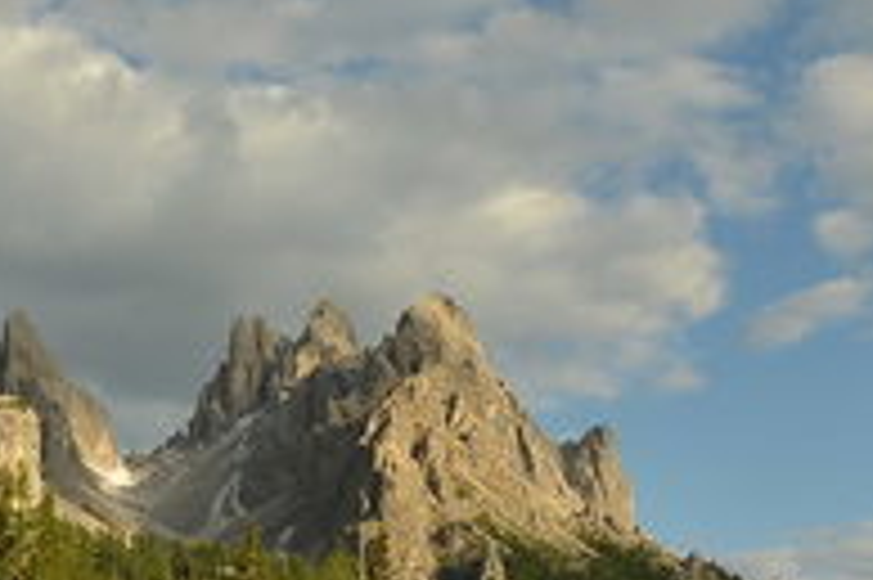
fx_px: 1575
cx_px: 99
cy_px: 805
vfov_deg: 19.0
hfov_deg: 29.8
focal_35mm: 65
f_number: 16
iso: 100
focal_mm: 14
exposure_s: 1/80
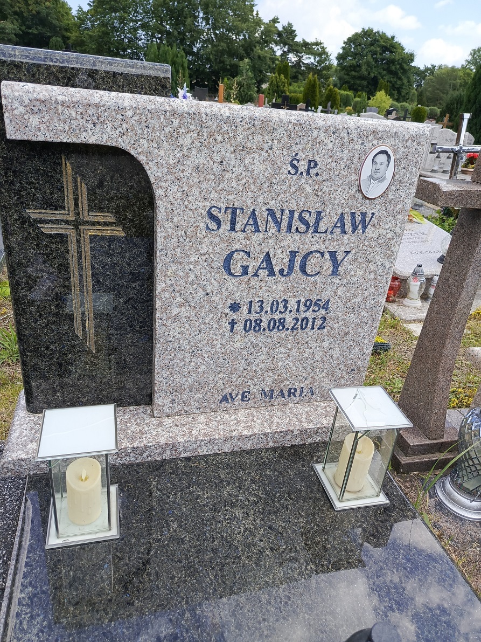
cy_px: 321
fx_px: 445
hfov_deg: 56.8
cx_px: 240
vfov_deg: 71.6
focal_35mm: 24
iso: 77
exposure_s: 1/200
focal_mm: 5.25
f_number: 1.75
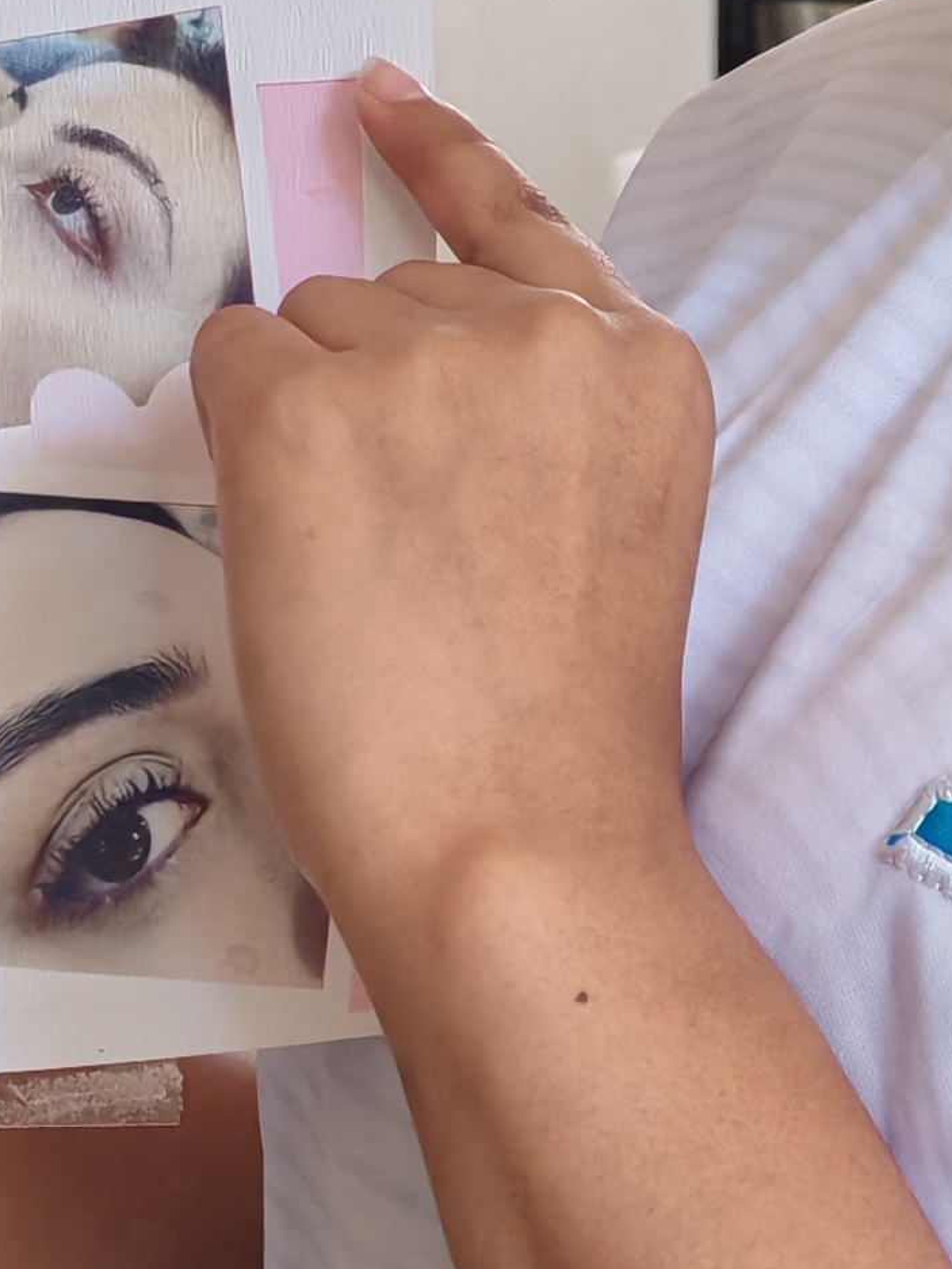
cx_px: 700
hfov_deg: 12.5
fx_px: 4326
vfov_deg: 16.7
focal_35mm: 118
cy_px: 634
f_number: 1.95
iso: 160
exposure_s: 1/100
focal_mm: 5.52
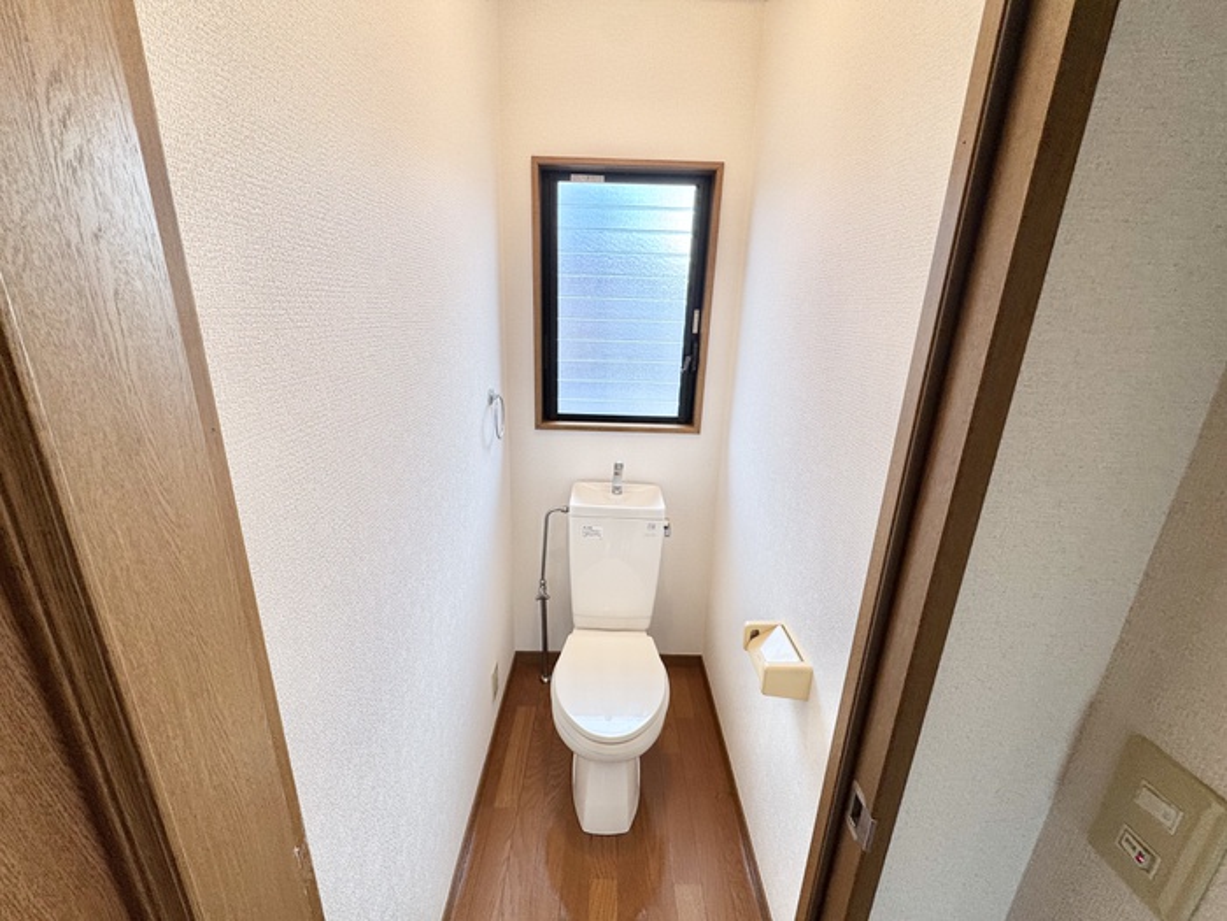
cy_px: 460
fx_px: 496
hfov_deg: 102.1
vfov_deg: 85.7
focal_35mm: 14
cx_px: 614
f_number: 2.2
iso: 80
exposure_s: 1/120
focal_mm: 2.22
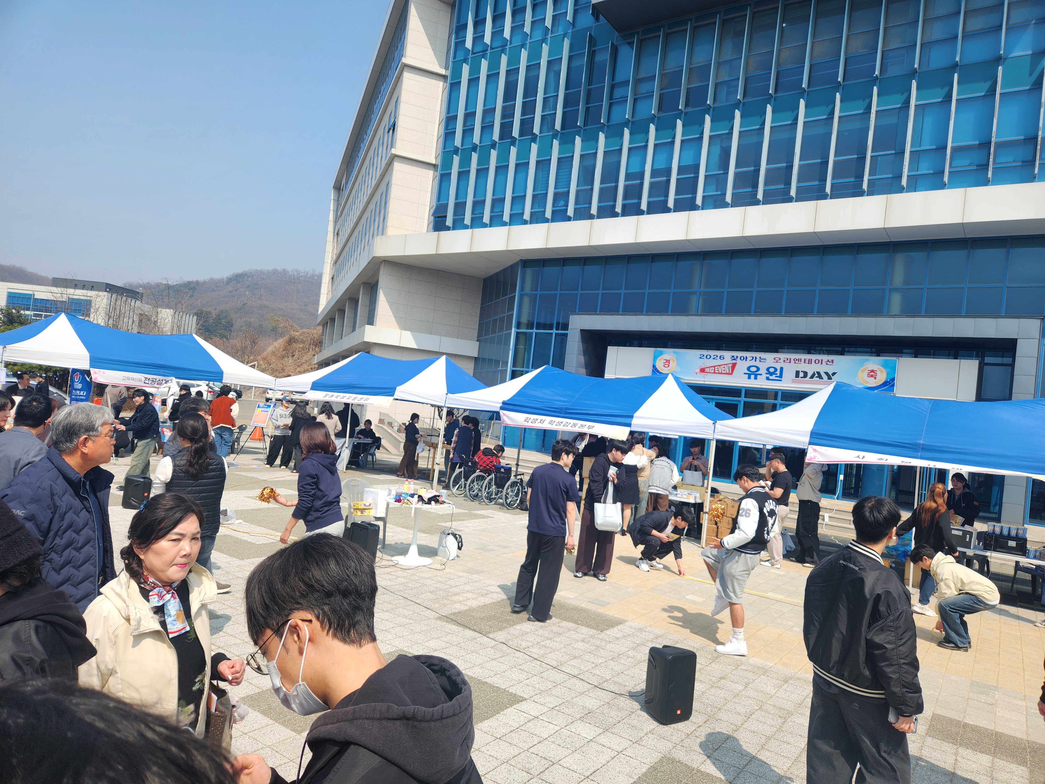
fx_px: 694
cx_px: 522
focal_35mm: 23
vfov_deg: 58.9
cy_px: 392
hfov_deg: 73.9
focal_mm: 5.4
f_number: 1.8
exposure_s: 1/1199
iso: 20
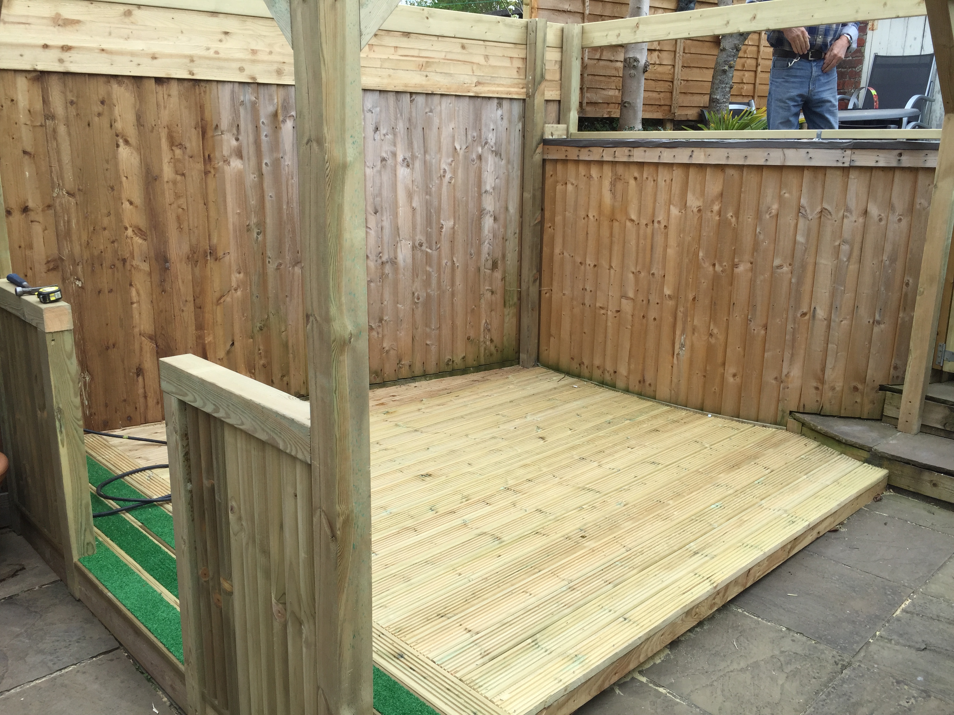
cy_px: 358
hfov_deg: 61.7
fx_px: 799
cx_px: 477
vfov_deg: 48.2
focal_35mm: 29
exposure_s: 1/399
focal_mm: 4.15
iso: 32
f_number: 2.2
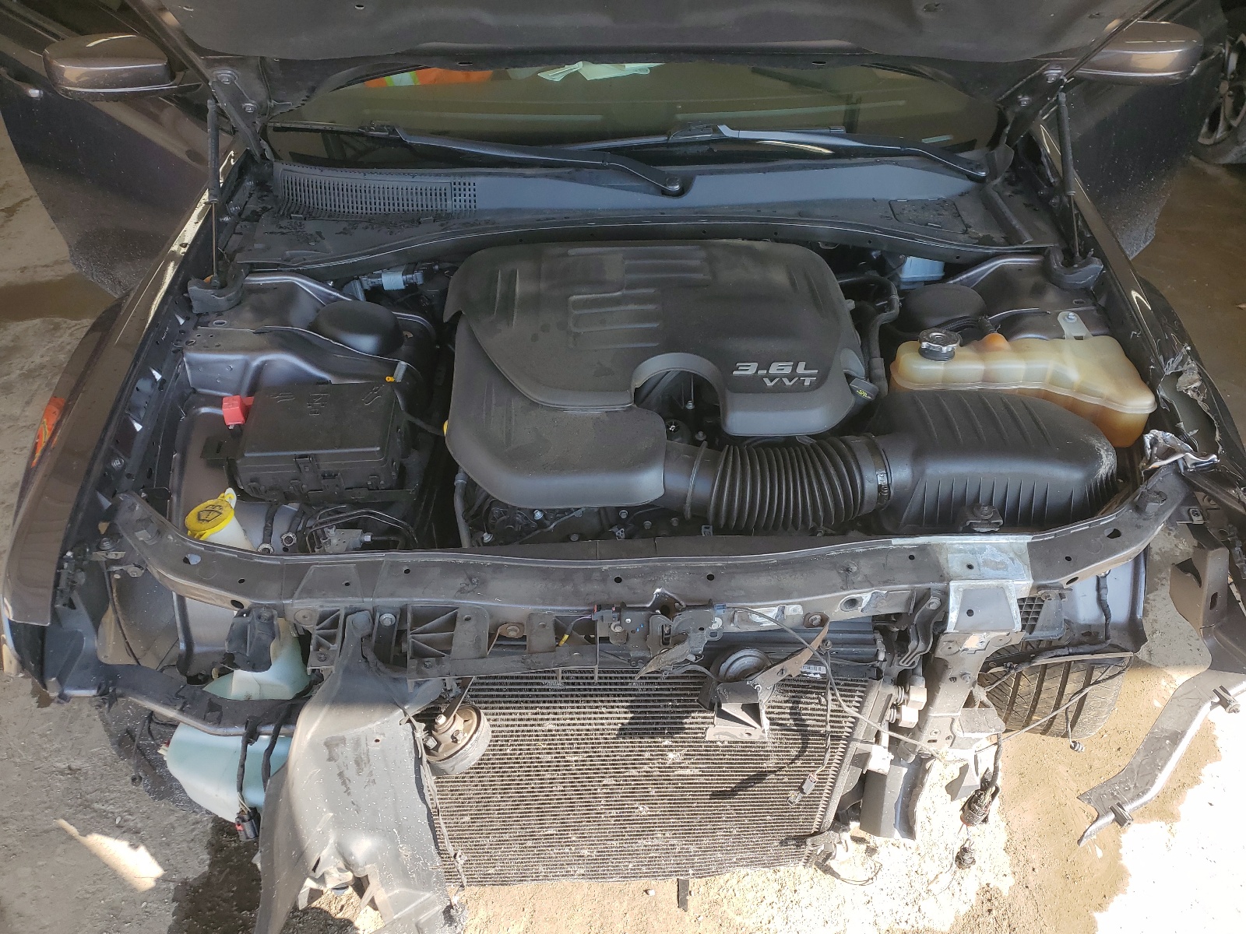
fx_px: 936
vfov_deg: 53.1
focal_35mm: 26
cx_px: 623
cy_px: 467
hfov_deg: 67.3
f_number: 1.5
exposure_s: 1/370
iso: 50
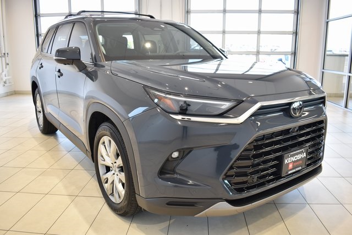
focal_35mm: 30
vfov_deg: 43.6
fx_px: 293
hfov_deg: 61.9
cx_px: 176
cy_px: 118
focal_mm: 20
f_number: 3.5
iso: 200
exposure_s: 1/30
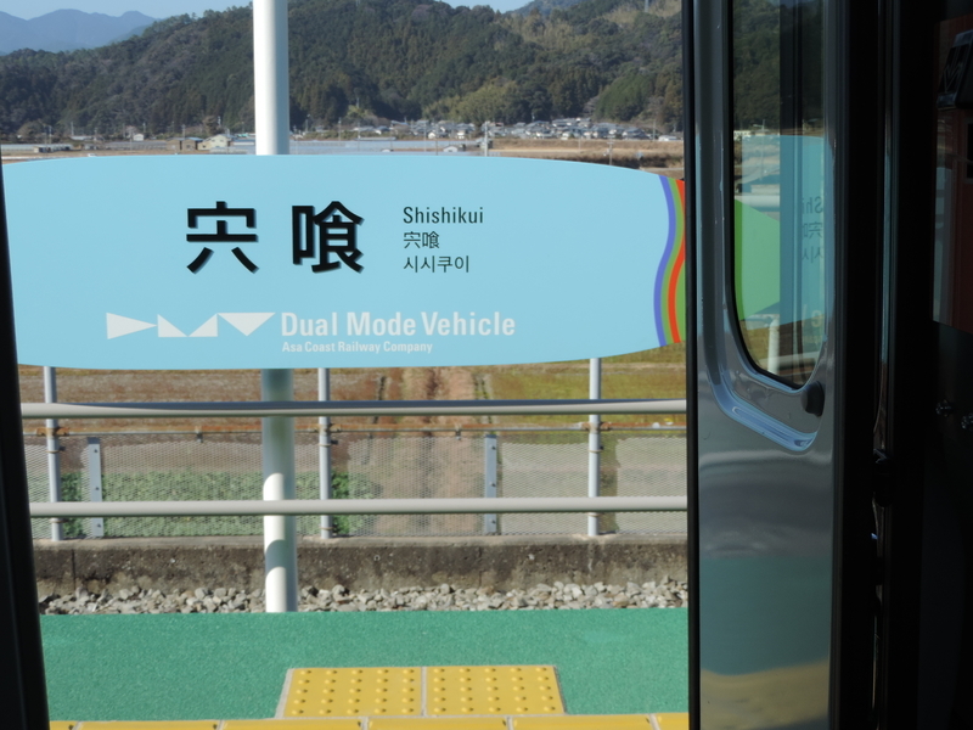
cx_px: 486
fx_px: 1405
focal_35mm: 50
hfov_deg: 38.2
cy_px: 365
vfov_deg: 29.1
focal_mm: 8.9
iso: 80
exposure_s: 1/800
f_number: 3.6
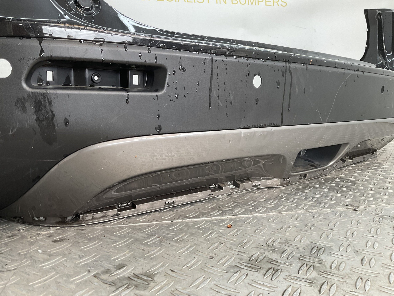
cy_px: 148
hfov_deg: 61.7
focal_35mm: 29
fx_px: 330
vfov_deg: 48.2
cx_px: 197
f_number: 1.8
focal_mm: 3
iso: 40
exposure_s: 1/120
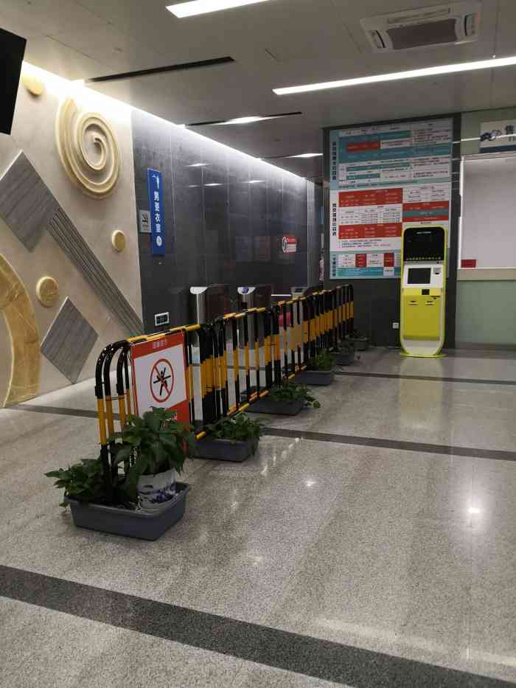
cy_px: 344
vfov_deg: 65.3
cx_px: 258
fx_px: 537
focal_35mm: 27
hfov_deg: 51.4
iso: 500
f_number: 1.6
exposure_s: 1/100
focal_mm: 3.95
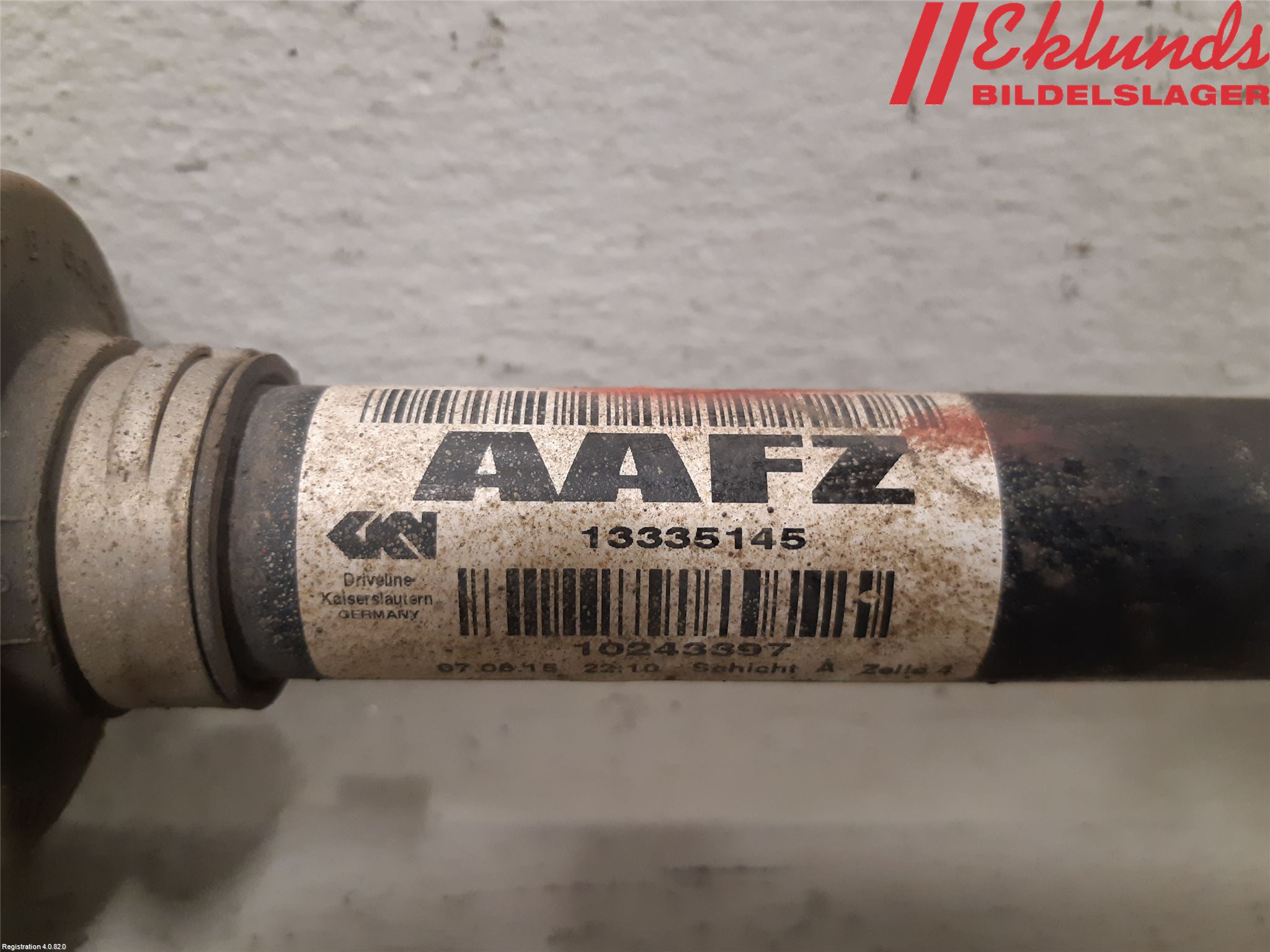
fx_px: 954
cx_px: 635
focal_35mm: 26
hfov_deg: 67.3
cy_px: 476
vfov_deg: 53.1
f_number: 1.7
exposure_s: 1/33
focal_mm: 3.93
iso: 250
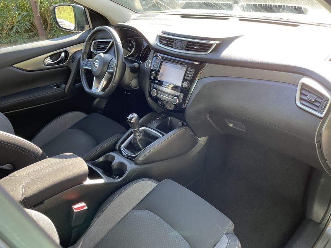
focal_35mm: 28
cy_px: 130
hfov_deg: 63.4
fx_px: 268
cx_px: 169
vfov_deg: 49.7
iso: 80
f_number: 1.6
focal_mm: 4.2
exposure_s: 1/121
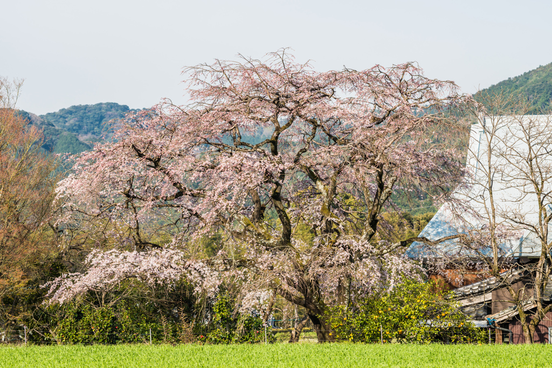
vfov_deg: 10.2
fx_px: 2070
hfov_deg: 15.2
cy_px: 184
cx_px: 276
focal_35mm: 135
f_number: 5.6
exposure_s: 1/400
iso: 100
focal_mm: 135
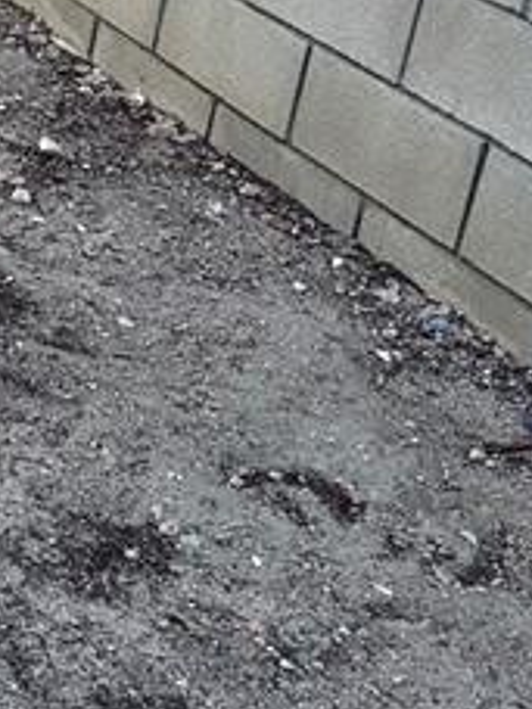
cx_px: -333
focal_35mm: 81
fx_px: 1660
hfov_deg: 16.2
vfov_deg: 23.0
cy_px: -28
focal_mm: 6.86
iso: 80
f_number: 1.78
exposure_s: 1/448
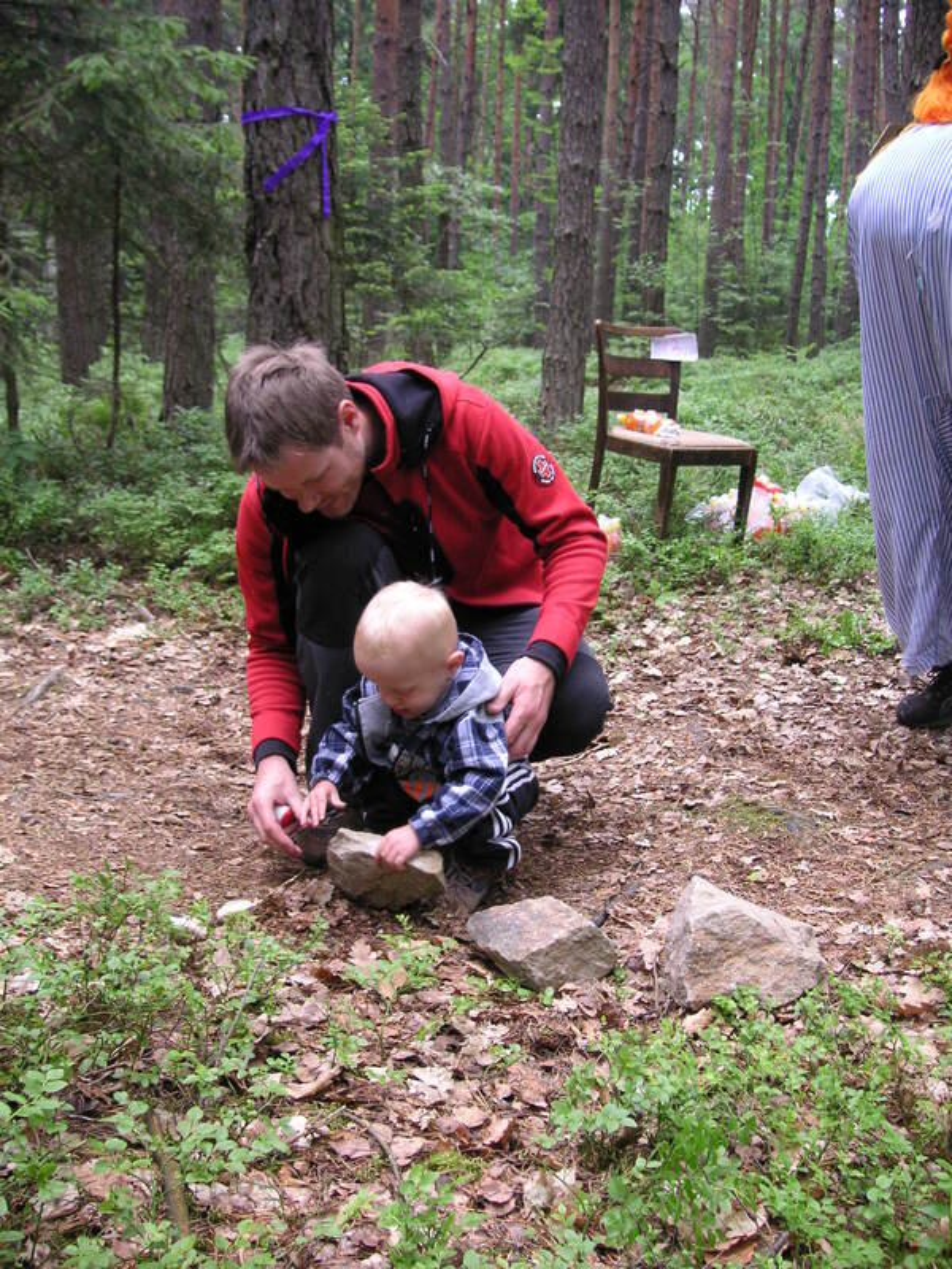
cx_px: 476
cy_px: 634
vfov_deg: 50.1
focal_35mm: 37
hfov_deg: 38.7
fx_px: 1357
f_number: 2.8
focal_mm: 6.1
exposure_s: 1/45
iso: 80
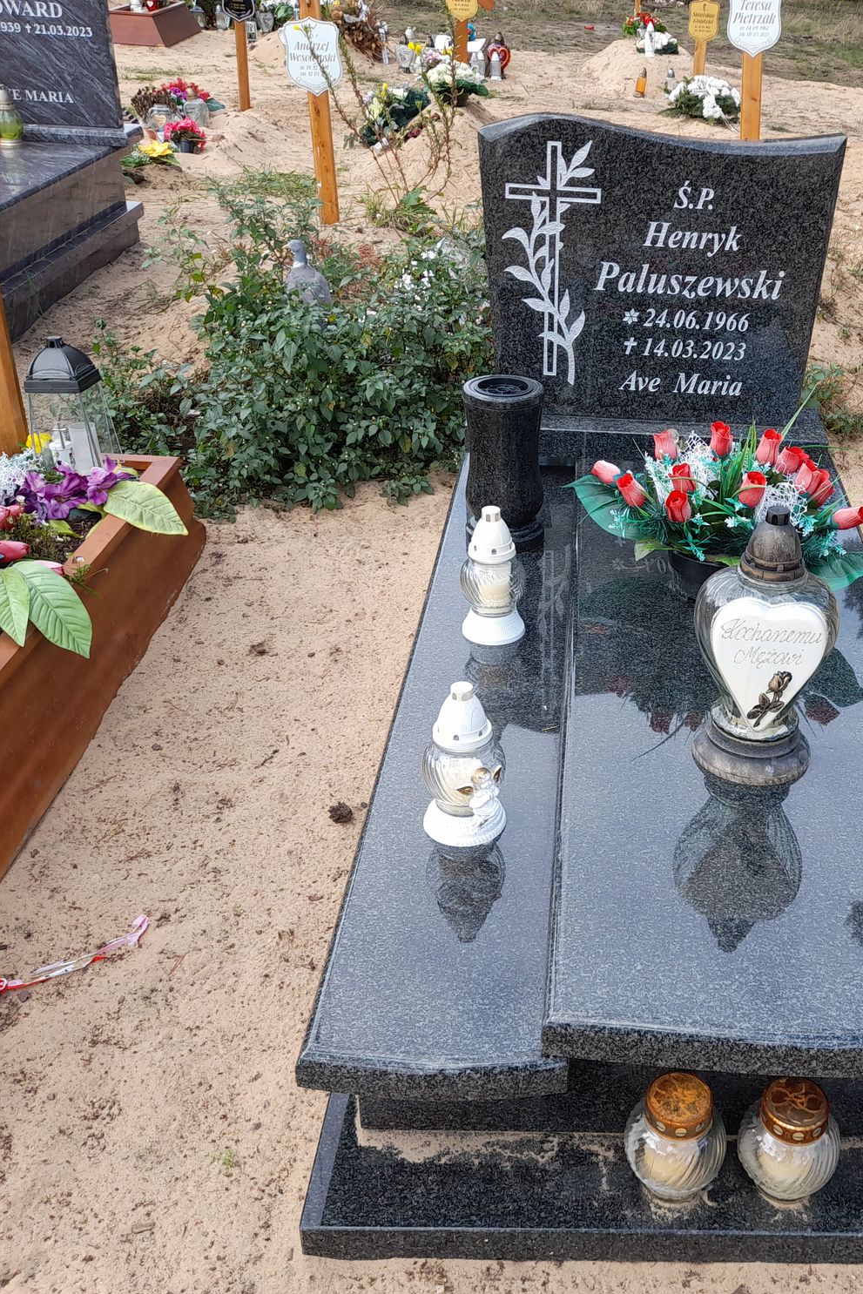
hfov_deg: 37.0
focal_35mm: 35
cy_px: 646
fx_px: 1258
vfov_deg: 54.4
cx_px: 647
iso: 20
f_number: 2
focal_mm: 4.6
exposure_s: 1/216
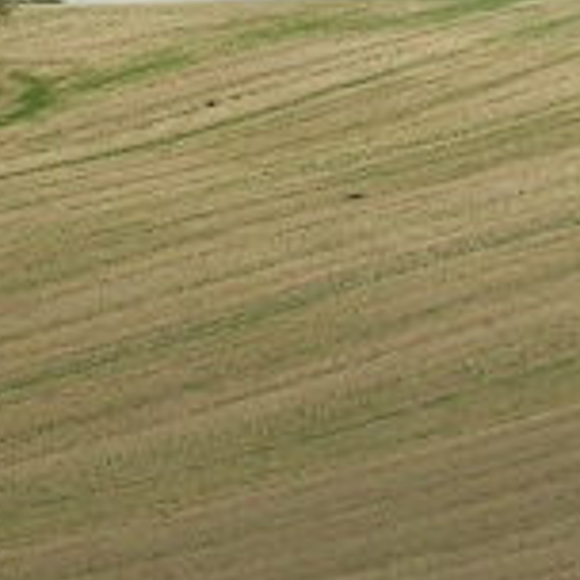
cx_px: -488
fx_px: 3943
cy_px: 374
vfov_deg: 8.4
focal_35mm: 208
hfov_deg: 8.1
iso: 50
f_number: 4.8
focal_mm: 5.4
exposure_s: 1/503
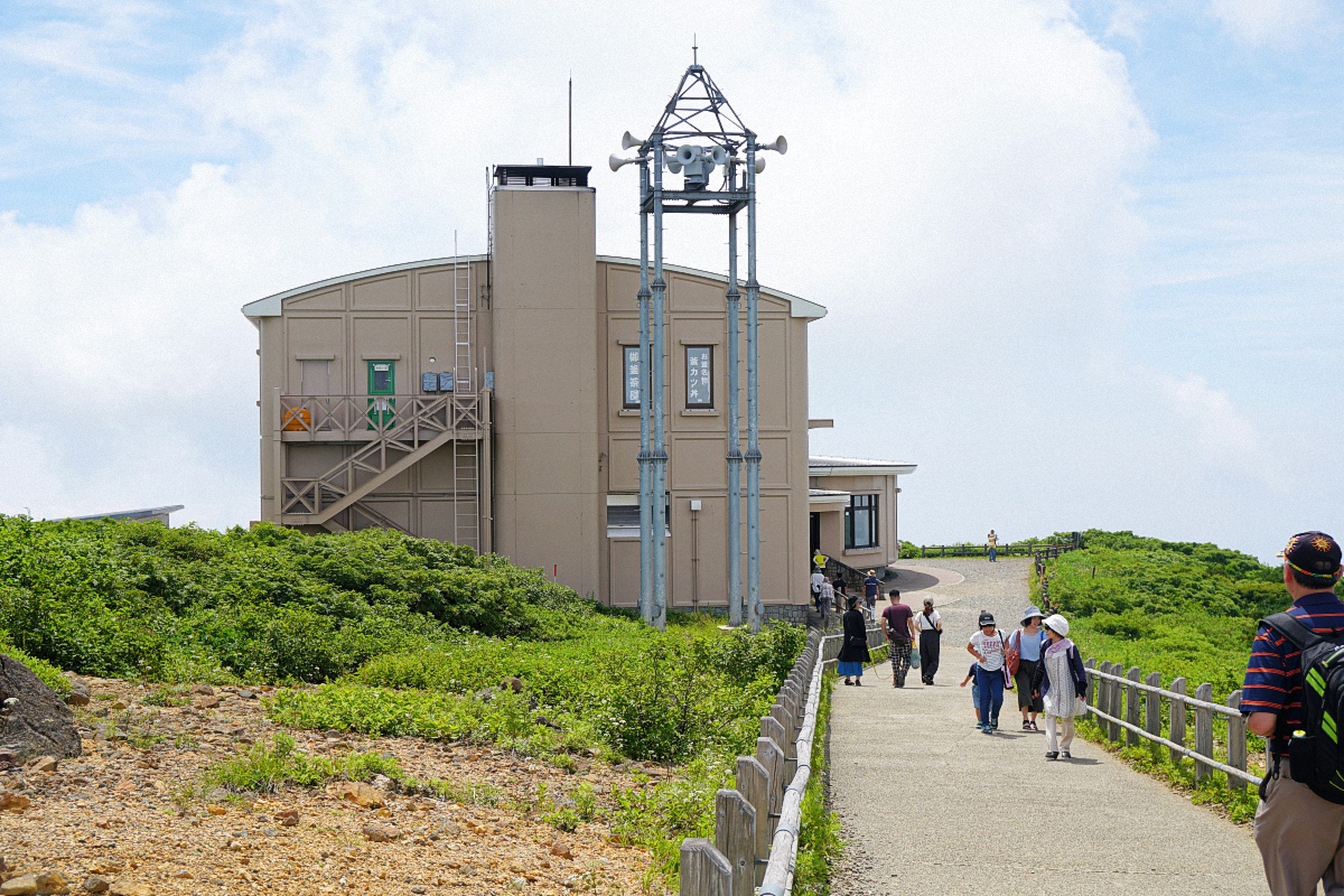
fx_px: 1680
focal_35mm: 45
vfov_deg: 29.9
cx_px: 672
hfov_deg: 43.6
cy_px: 448
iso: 100
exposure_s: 1/800
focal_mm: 30
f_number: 5
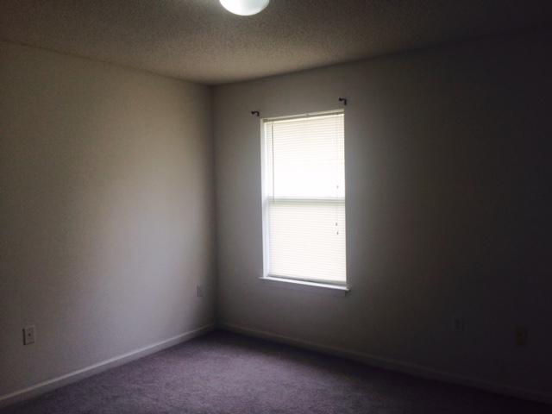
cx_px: 276
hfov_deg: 61.7
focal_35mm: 29
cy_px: 207
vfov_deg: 48.2
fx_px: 462
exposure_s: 1/60
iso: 32
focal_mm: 4.15
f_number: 2.2
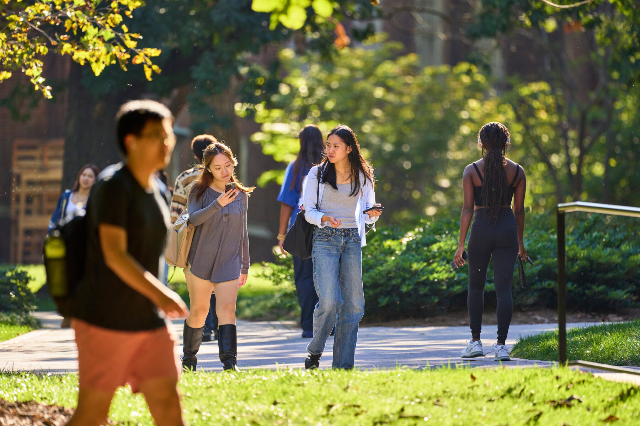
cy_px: 213
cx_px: 320
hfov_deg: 4.1
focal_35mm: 500
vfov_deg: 2.7
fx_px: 8888
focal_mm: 500
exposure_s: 1/1250
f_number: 5.6
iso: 2000
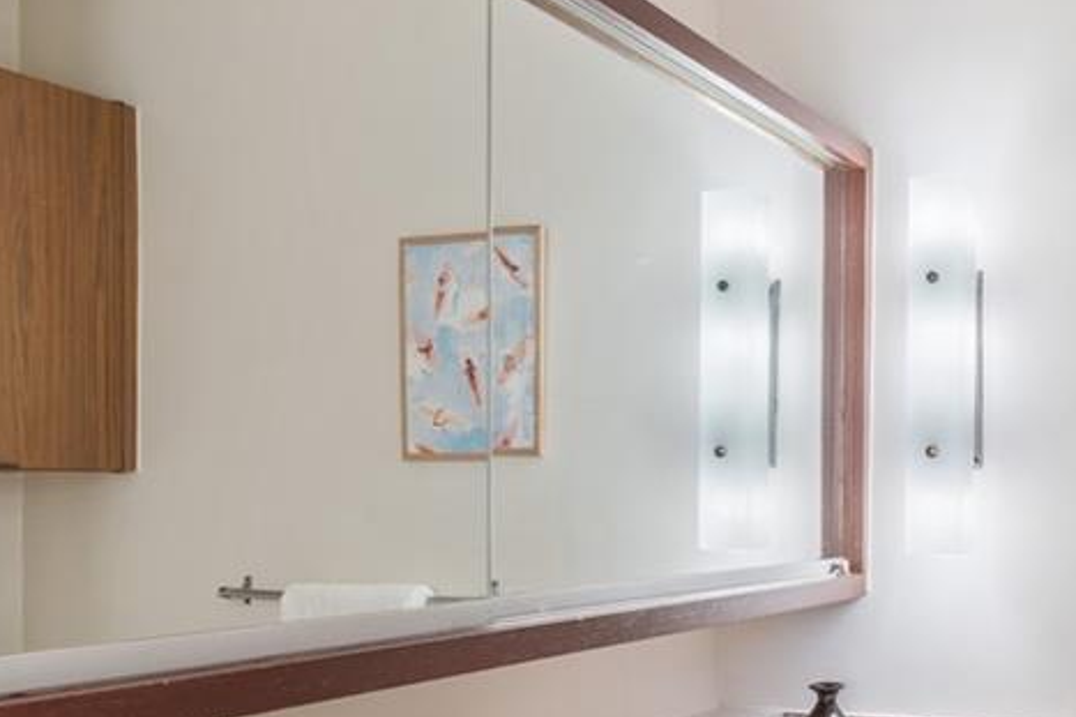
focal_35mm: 48
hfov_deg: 39.7
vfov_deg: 27.6
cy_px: 553
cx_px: 839
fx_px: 1434
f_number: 9
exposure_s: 1/20
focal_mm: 14
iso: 250
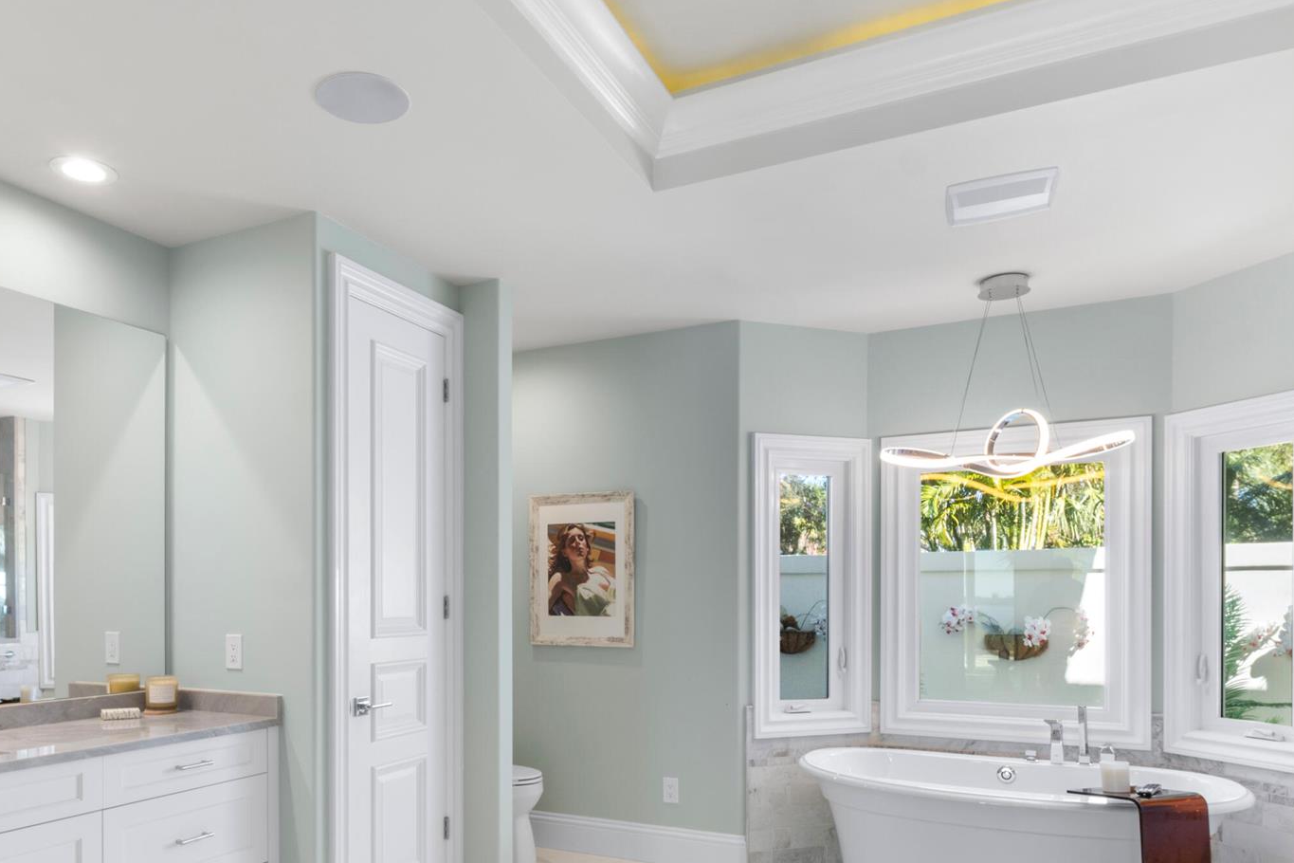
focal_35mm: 25
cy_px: 615
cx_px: 534
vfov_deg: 50.2
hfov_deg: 71.5
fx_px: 890
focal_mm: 11
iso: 320
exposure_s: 1/1000
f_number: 10
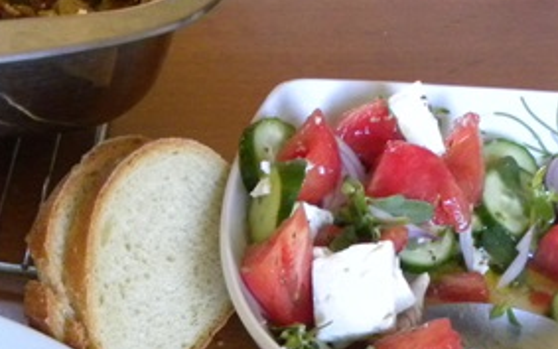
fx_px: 1688
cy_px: 528
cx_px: 18
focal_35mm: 111
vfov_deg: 11.3
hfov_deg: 18.3
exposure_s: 1/40
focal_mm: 6.6
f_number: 3.2
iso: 400
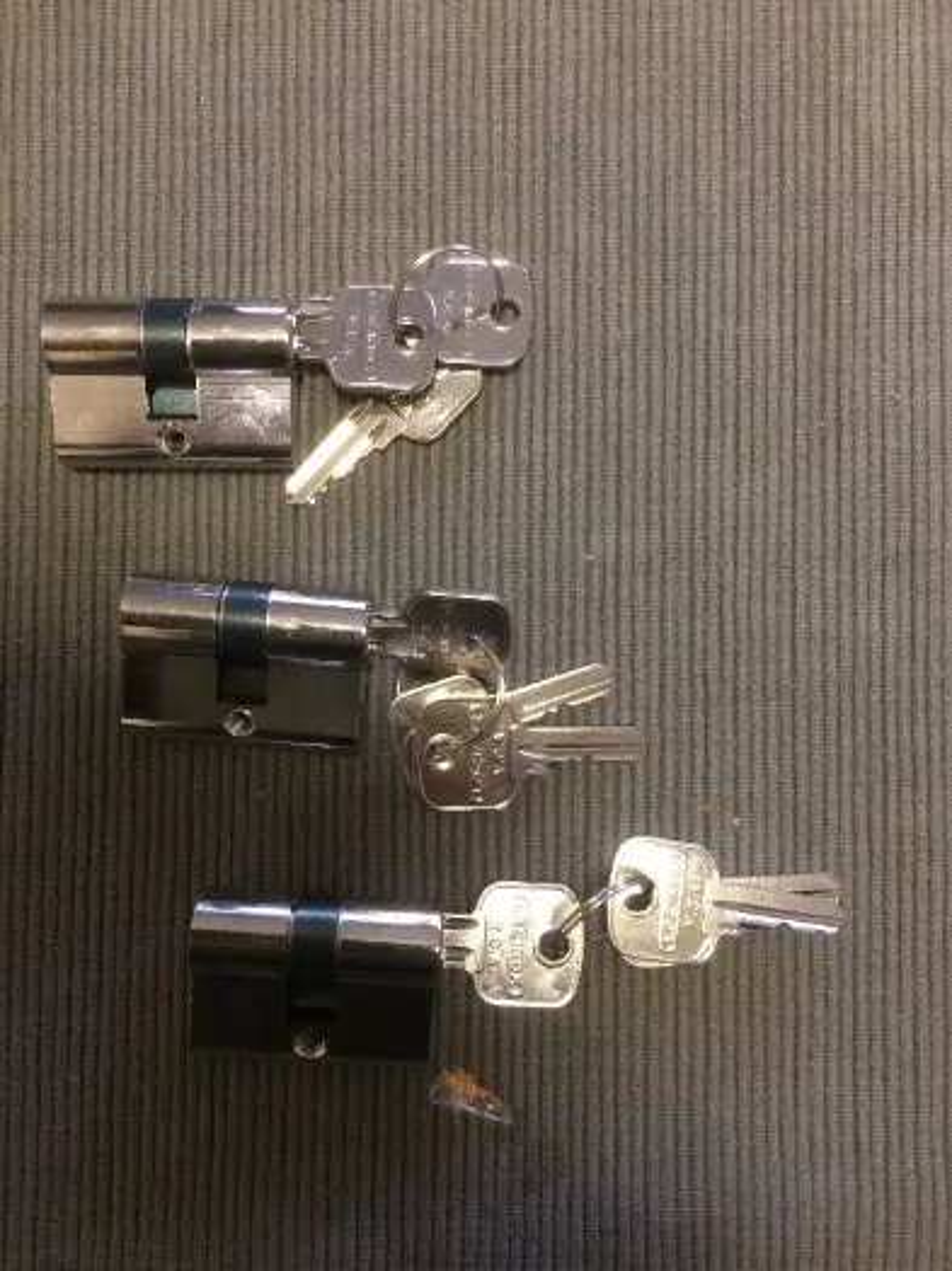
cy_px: 636
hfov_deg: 48.2
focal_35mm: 29
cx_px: 476
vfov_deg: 61.7
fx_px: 1065
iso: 250
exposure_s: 1/20
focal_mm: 4.15
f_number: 2.2
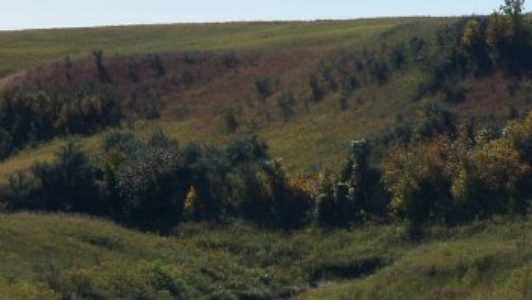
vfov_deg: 3.1
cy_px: 227
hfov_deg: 5.6
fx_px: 5463
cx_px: 330
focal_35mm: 387
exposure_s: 1/500
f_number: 5.6
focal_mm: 32.9
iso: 64
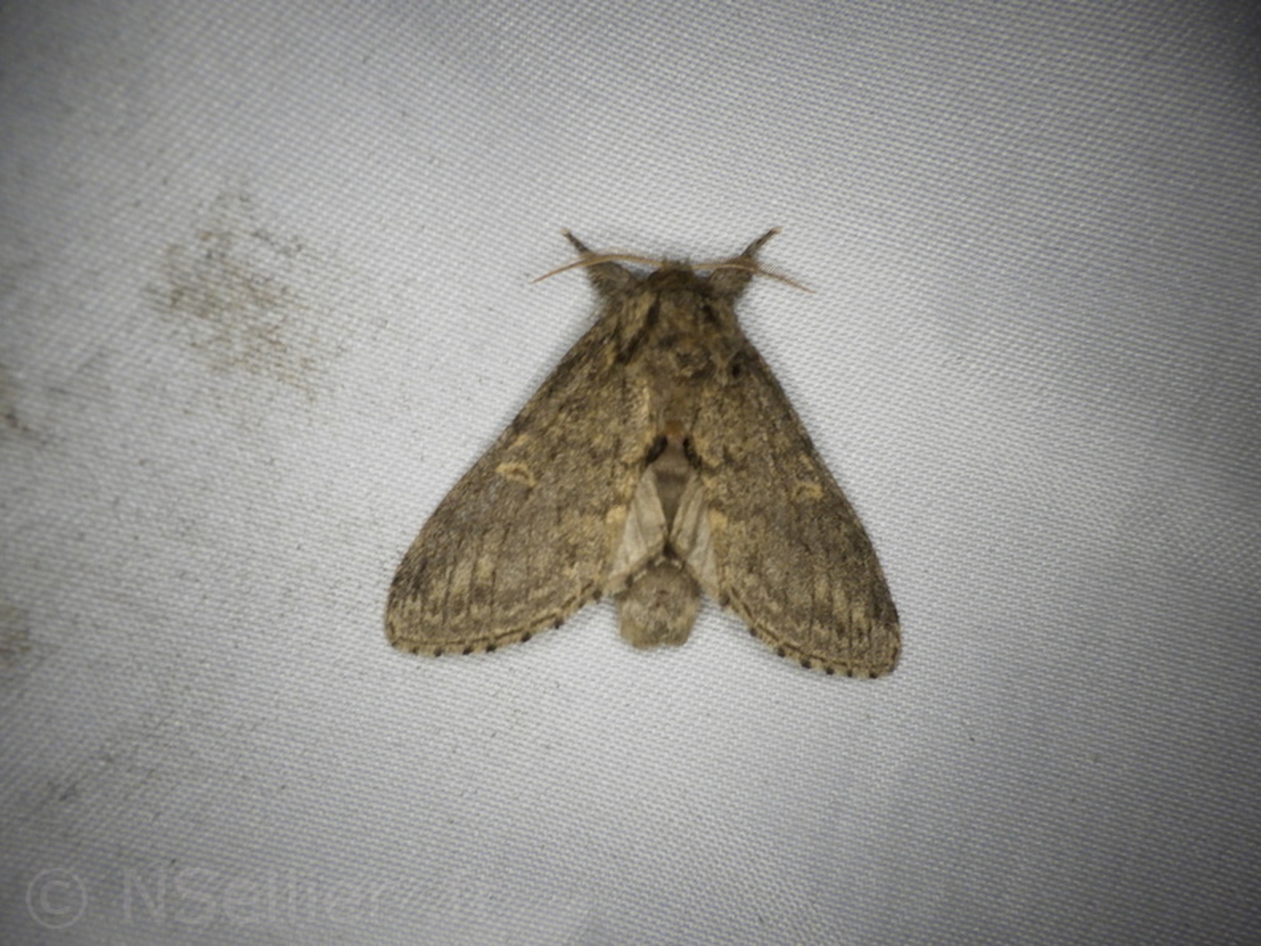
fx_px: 1239
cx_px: 630
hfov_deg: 54.0
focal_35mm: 34
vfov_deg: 41.8
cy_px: 473
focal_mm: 6.1
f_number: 4.6
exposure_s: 1/160
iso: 250
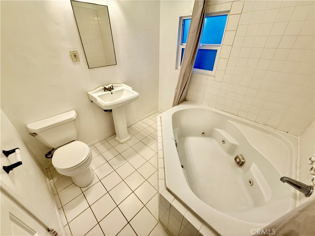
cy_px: 118
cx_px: 158
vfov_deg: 85.7
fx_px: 127
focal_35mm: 14
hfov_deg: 102.1
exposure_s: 1/60
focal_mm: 2.22
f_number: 2.2
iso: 250
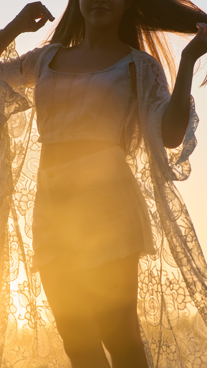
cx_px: 102
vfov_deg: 14.9
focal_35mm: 144
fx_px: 1405
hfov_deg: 8.4
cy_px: 172
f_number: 2.5
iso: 100
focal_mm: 85
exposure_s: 1/1250
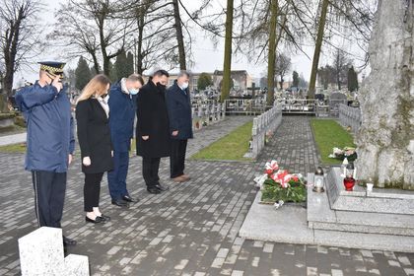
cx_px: 207
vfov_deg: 43.6
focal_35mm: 30
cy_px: 138
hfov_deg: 61.9
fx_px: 345
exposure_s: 1/125
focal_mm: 20
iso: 800
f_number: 5.6
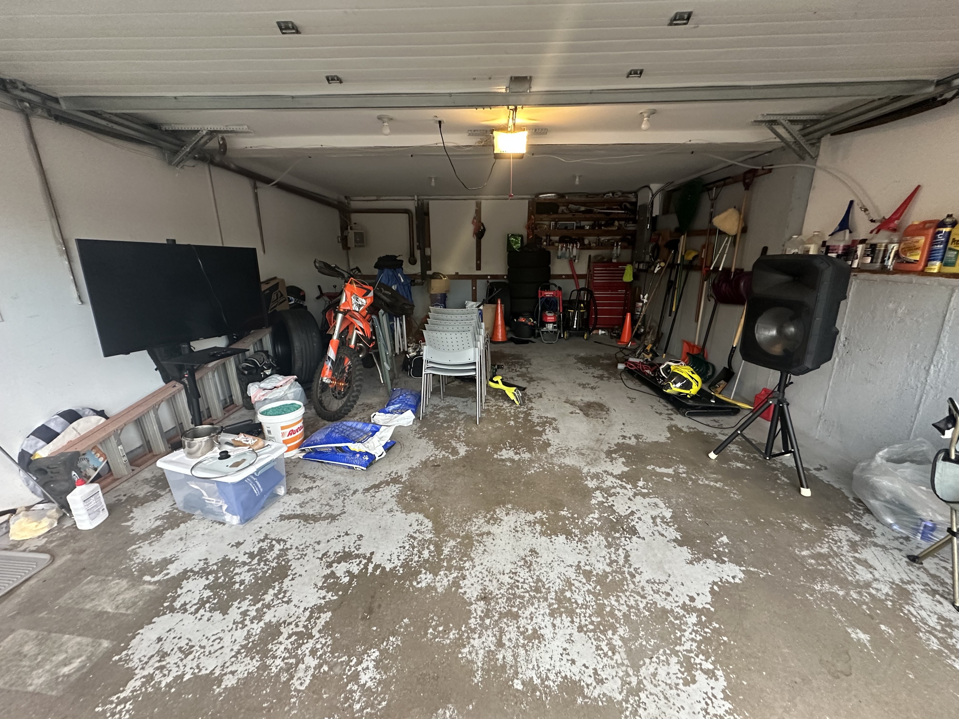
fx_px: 388
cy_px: 360
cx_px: 480
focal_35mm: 14
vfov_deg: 85.7
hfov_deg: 102.1
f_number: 2.2
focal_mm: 2.22
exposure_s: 1/60
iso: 500
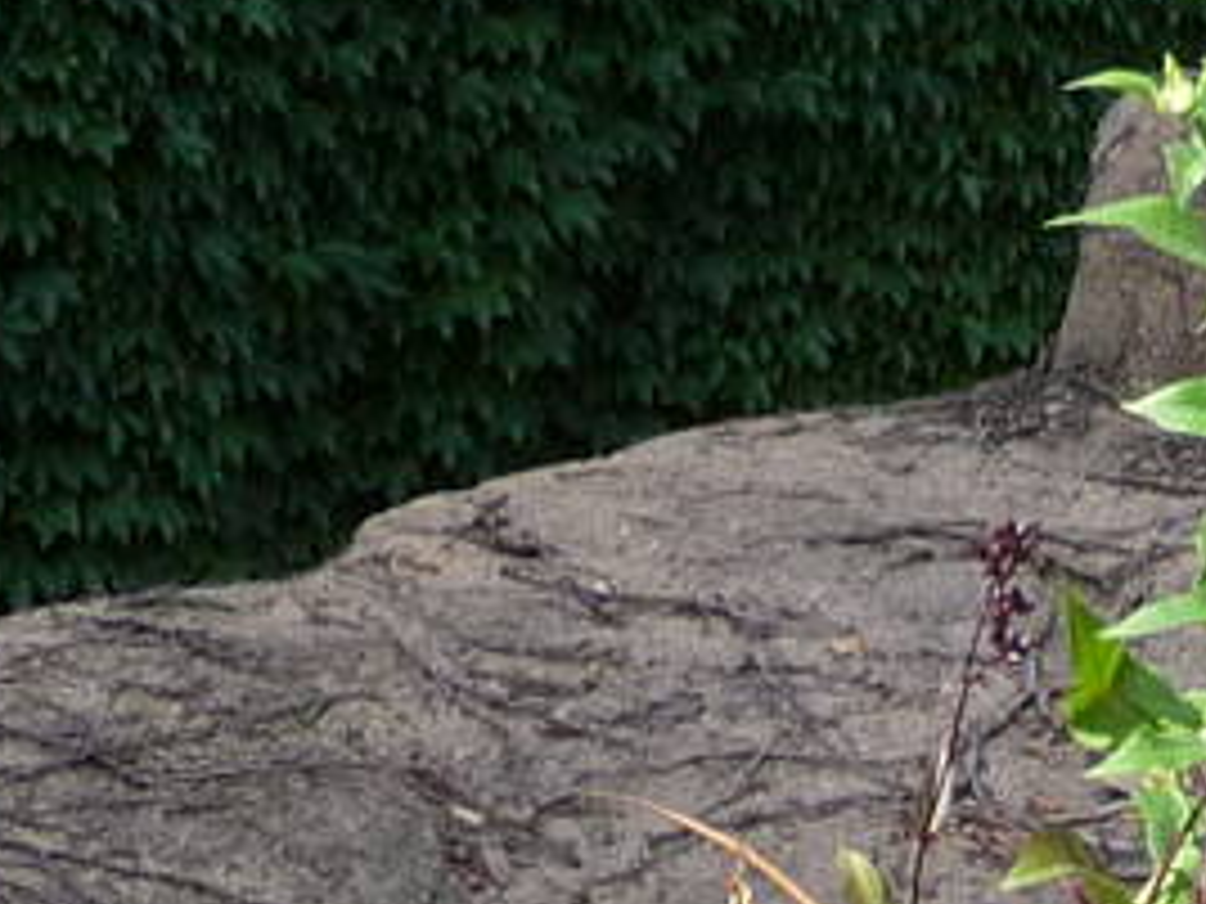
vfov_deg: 7.9
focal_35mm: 167
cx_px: 1300
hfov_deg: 11.7
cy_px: -1651
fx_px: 5818
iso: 100
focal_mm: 4.7
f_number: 3.3
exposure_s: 1/400
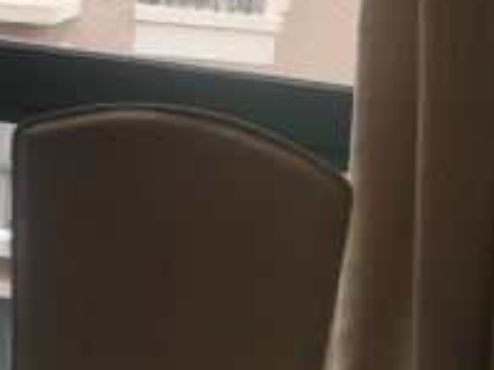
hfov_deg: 16.2
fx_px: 1541
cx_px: -299
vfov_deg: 13.0
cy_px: -185
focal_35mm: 108
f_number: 1.6
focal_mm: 5.56
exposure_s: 1/119
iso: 50
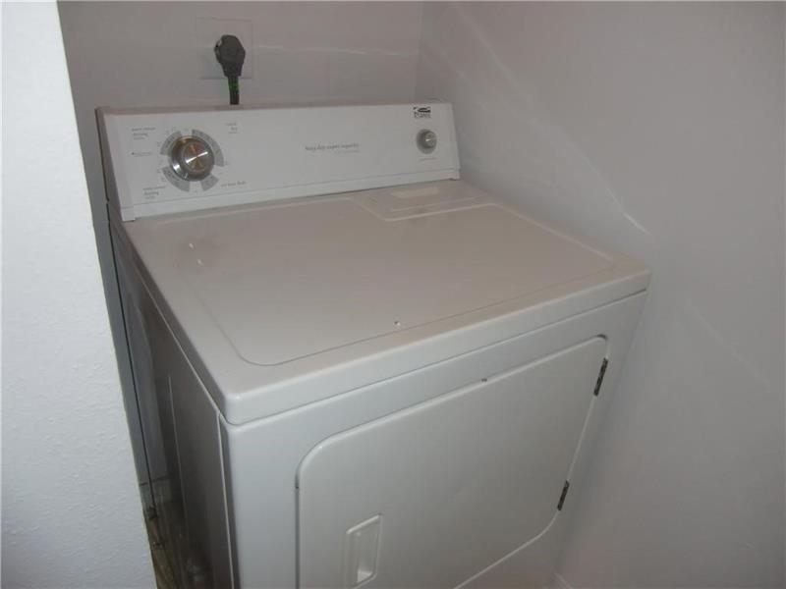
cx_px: 393
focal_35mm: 24
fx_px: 545
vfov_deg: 56.8
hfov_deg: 71.6
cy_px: 294
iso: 125
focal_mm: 4.3
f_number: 3.2
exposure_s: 1/60
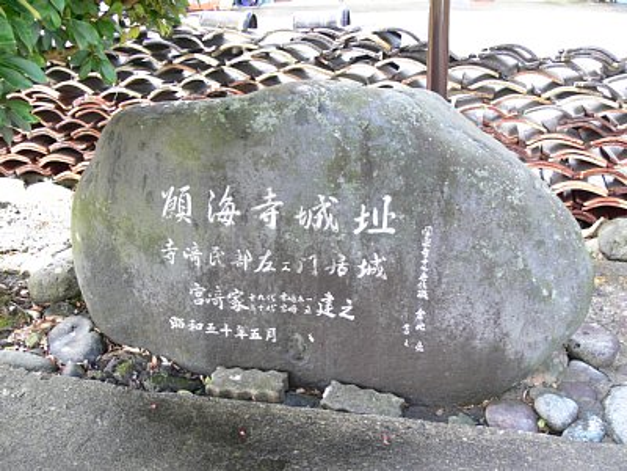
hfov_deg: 52.6
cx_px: 314
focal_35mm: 35
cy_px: 236
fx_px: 634
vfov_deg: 40.7
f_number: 3.2
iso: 80
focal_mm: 7.4
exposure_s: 1/50
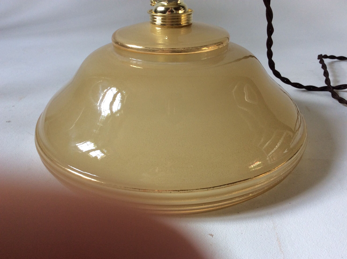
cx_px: 174
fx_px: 320
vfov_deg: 44.1
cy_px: 130
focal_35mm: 32
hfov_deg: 56.9
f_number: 2.4
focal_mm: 3.3
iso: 40
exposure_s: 1/50
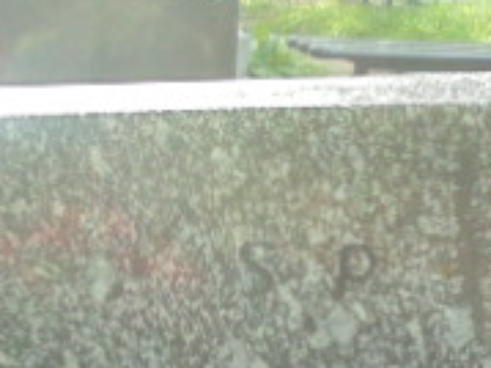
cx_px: 222
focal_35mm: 136
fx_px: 1928
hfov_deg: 14.5
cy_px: 511
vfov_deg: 10.6
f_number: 4.2
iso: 100
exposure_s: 1/80
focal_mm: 6.9
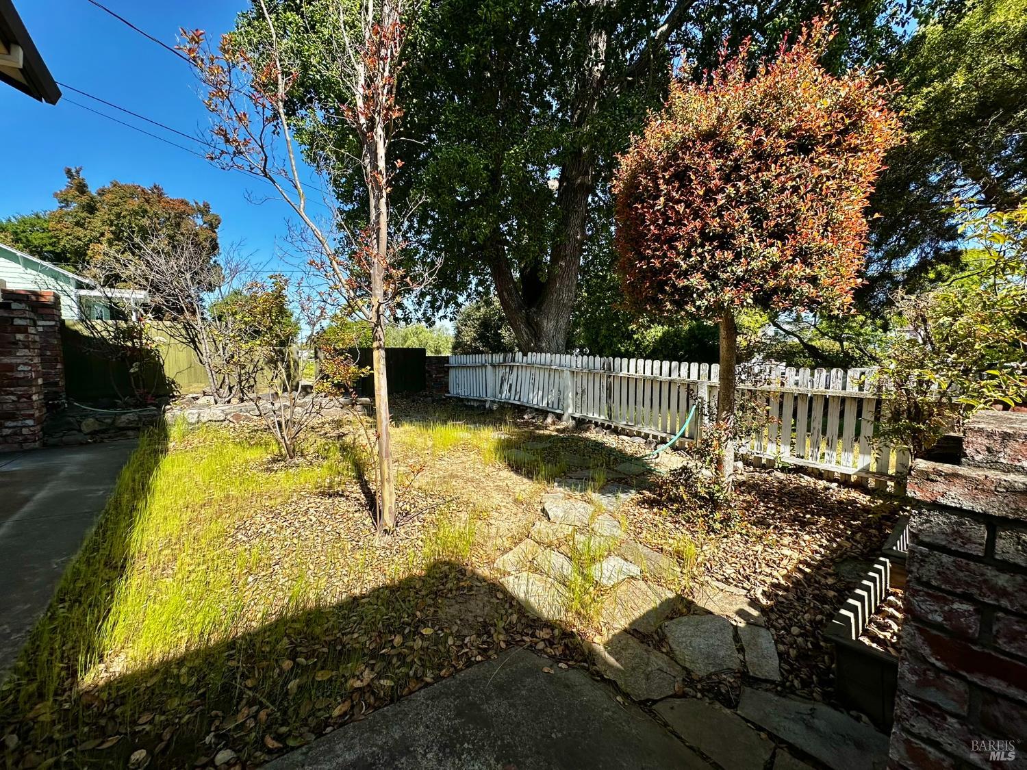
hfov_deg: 102.1
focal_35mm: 14
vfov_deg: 85.7
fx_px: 415
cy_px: 385
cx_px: 514
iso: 50
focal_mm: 2.22
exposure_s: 1/1024
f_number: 2.2
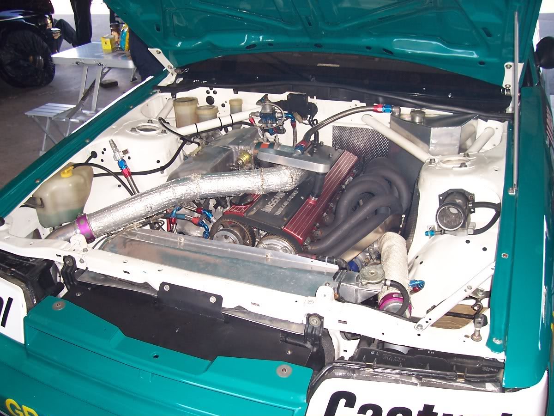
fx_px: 544
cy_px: 208
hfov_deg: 54.0
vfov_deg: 41.8
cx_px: 277
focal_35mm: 34
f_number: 2.7
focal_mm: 5.6
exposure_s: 1/60
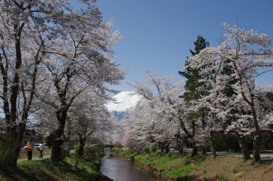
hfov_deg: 55.9
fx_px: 257
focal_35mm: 34
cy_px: 90
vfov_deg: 38.8
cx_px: 136
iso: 400
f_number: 18
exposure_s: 1/320
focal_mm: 23
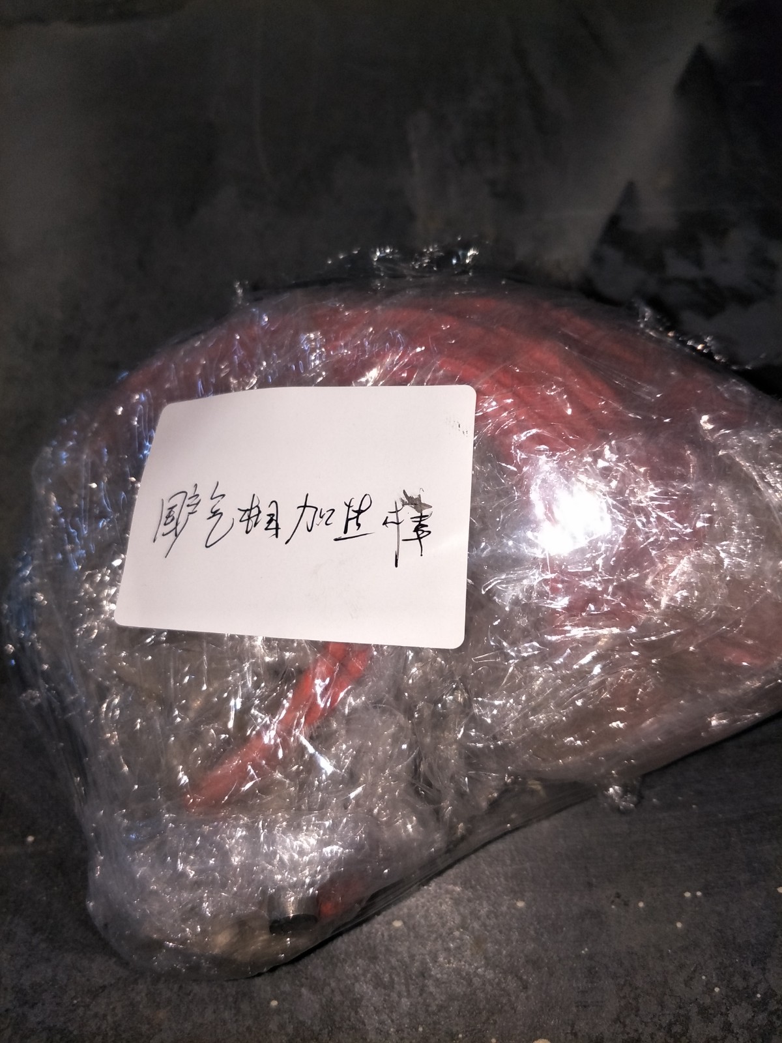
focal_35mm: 22
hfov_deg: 61.1
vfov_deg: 76.4
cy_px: 522
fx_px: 663
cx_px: 391
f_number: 1.7
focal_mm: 3.79
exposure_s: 1/50
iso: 109
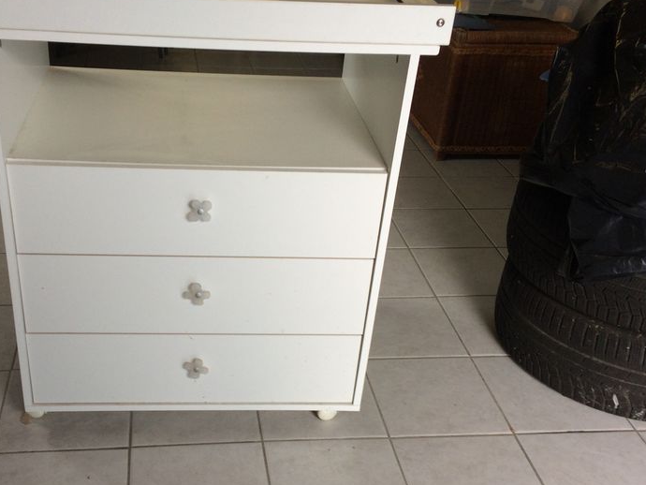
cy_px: 293
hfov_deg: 44.5
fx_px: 784
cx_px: 253
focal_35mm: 42
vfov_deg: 34.2
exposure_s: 1/100
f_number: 2.2
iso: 64
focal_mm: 4.15
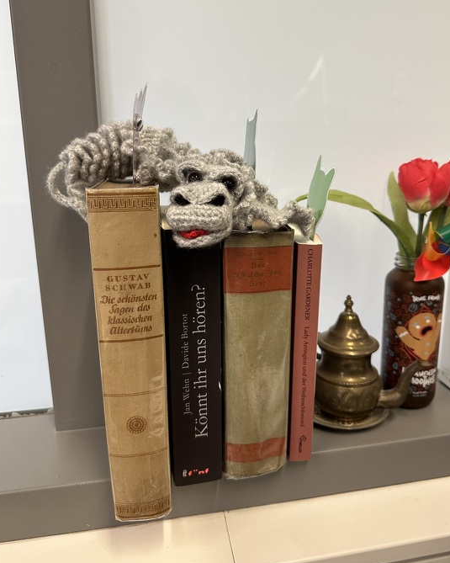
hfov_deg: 51.5
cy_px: 256
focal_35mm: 28
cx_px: 240
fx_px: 466
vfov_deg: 62.1
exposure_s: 1/100
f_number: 1.78
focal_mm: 6.86
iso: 200
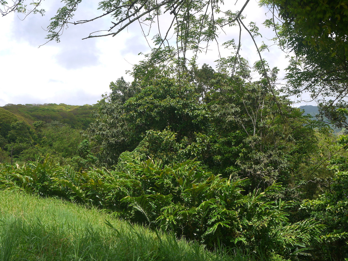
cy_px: 130
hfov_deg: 38.2
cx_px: 174
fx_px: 503
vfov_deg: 29.1
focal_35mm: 50
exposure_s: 1/250
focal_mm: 25
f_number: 7.1
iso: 160
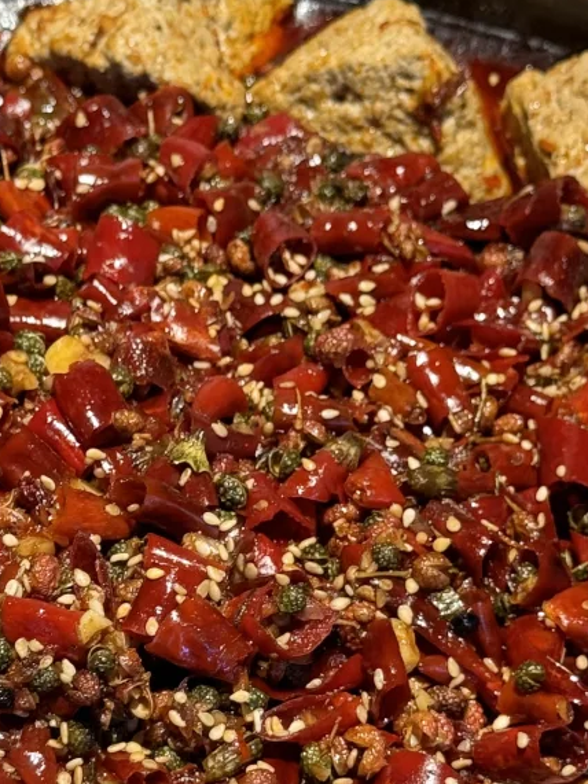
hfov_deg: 12.2
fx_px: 2741
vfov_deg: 16.2
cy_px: 533
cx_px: 139
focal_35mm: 121
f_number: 1.78
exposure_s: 1/50
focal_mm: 6.76
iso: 80
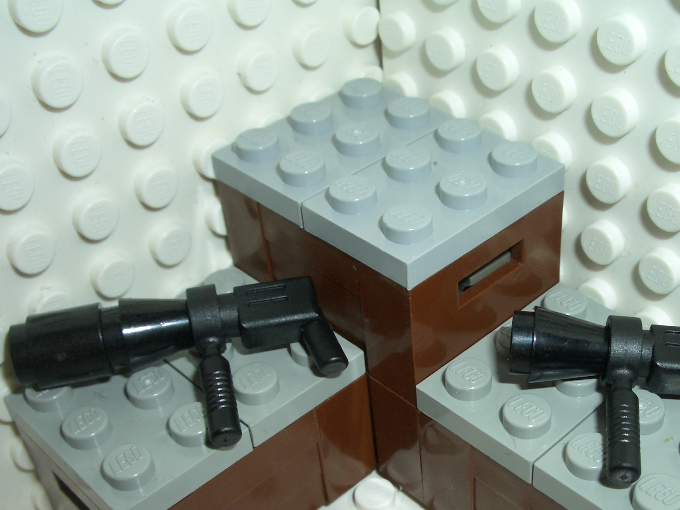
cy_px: 350
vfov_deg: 28.3
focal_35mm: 51
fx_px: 1002
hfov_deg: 37.3
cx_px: 407
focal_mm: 5.8
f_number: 4.3
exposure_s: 1/60
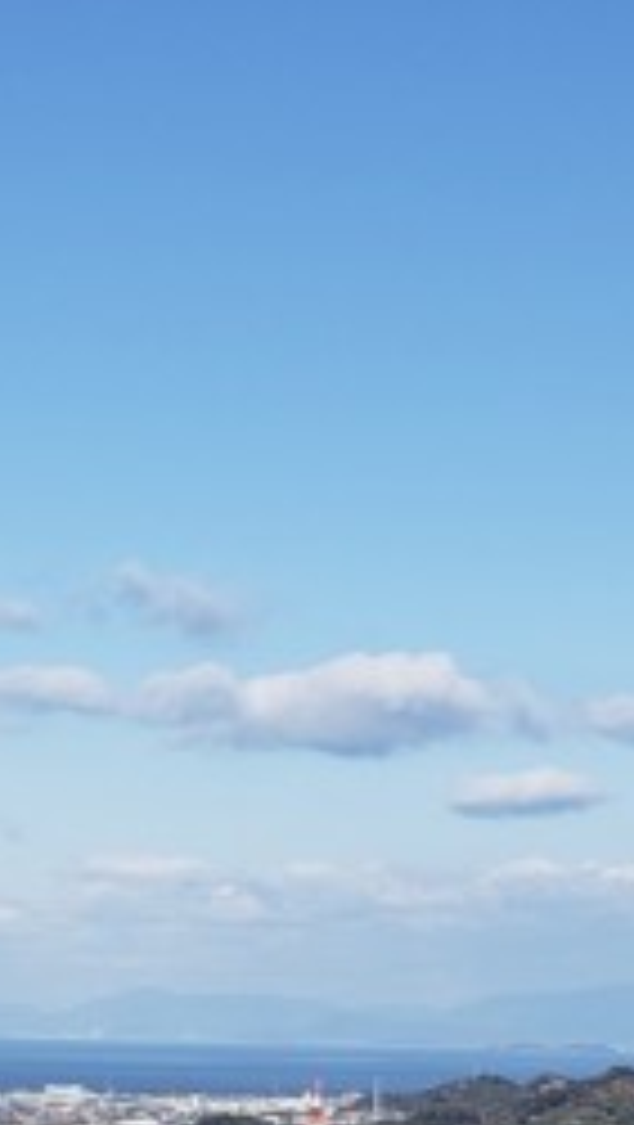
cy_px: 968
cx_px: -148
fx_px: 3460
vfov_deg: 18.2
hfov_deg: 10.3
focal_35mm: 116
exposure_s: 1/2260
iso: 50
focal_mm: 4.3
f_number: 2.4
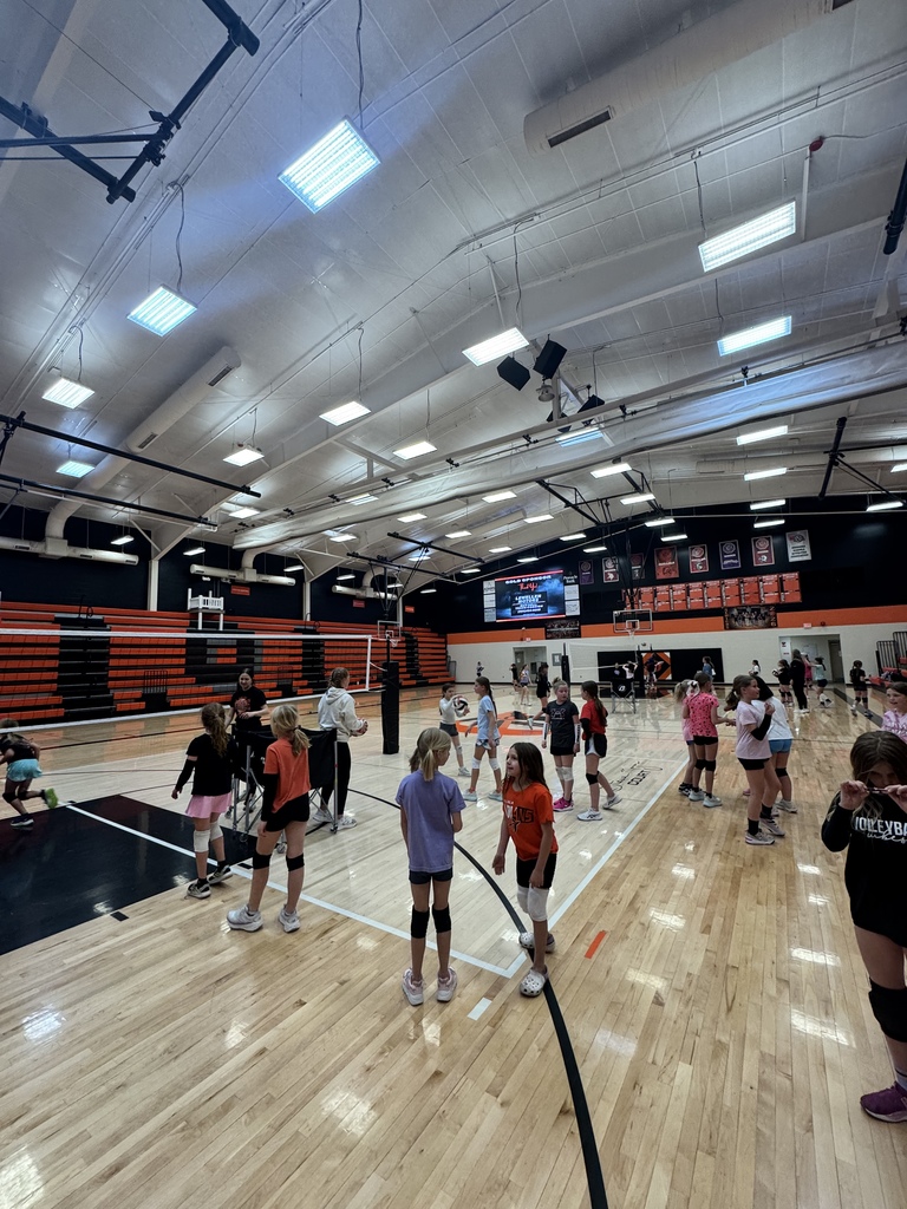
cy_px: 604
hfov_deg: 85.7
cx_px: 454
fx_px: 489
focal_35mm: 14
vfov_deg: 102.1
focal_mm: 2.22
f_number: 2.2
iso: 125
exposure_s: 1/120
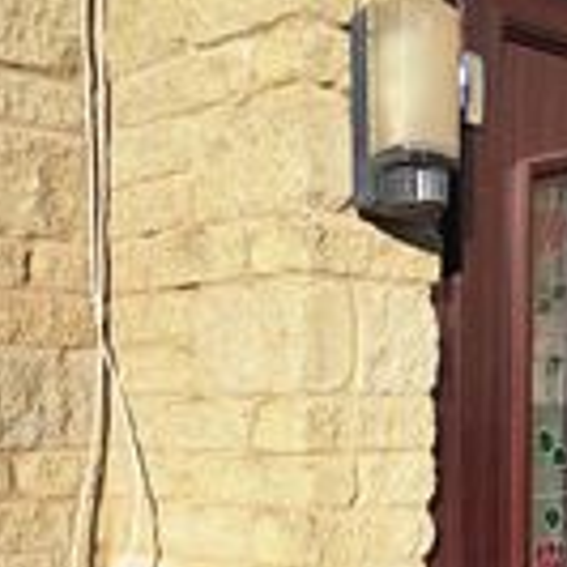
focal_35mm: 64
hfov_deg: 26.9
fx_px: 1186
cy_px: 499
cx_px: 264
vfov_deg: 26.1
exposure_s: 1/636
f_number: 1.8
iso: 50
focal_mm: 5.23
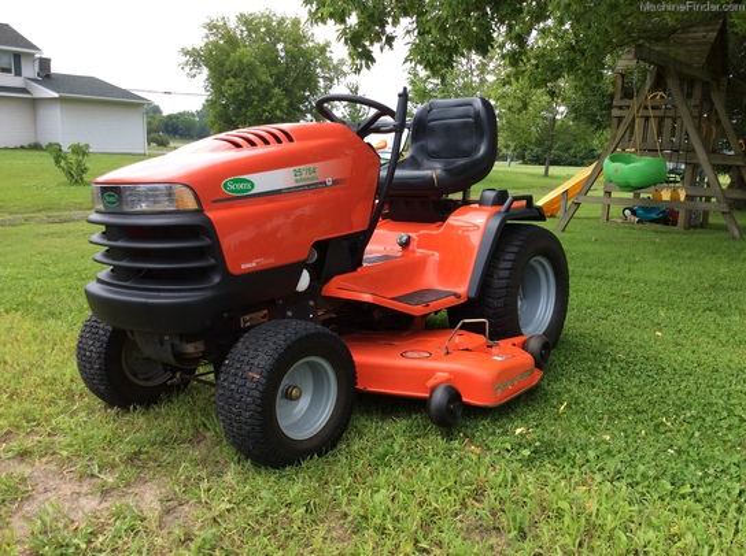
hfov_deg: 56.9
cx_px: 373
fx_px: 688
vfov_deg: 44.0
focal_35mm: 32
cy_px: 278
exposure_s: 1/493
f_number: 2.4
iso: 32
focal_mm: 3.3
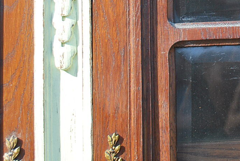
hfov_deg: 15.1
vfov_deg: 10.4
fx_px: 861
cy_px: -54
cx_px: 318
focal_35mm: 129
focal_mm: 30
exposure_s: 1/100
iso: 200
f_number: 5
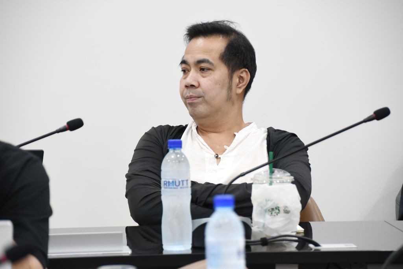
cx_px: 202
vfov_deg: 6.5
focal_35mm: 210
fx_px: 2351
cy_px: 134
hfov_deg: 9.8
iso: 1600
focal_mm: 140
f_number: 6
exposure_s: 1/40
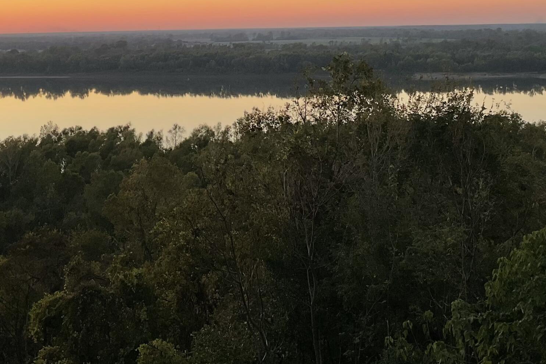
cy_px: -26
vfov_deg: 21.3
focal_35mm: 61
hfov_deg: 32.9
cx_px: 257
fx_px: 925
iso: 16
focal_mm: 3
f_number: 1.8
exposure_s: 1/367
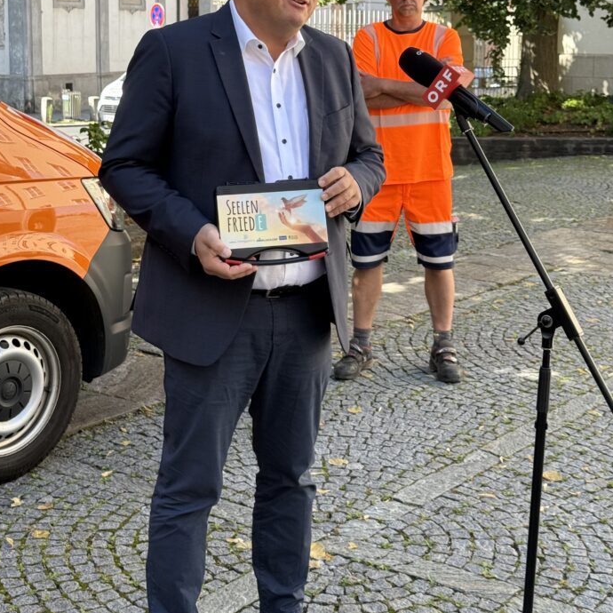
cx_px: 330
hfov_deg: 27.3
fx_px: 1262
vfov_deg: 27.0
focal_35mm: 63
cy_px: 171
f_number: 1.78
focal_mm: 6.76
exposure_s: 1/631
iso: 64
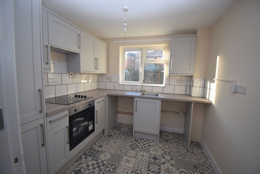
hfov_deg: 100.4
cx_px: 130
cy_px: 87
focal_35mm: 15
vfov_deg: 77.4
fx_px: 108
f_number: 4.5
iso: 100
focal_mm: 10
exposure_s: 1/40
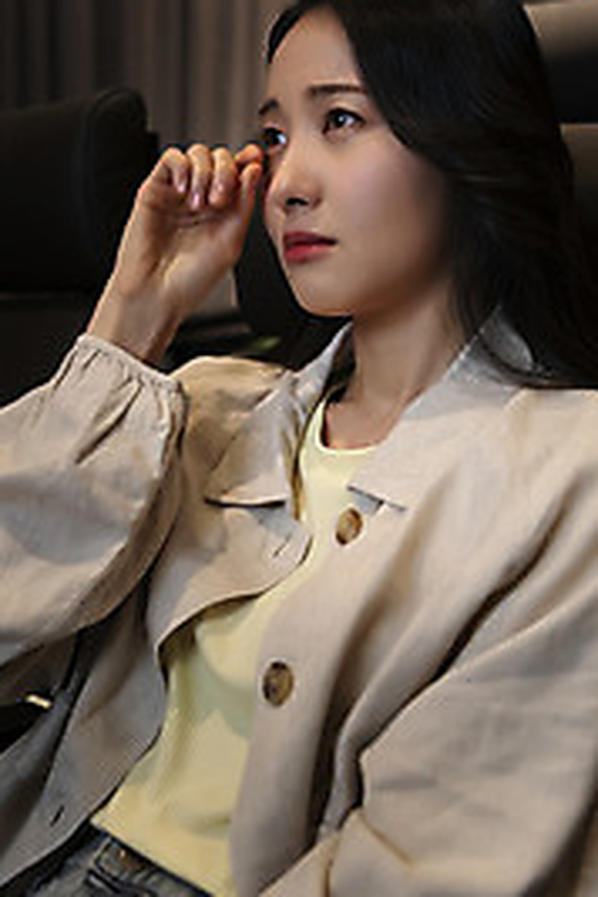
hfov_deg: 26.5
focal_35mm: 51
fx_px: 1271
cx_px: 304
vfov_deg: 38.1
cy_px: 252
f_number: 2.8
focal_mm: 34
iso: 1250
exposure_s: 1/100
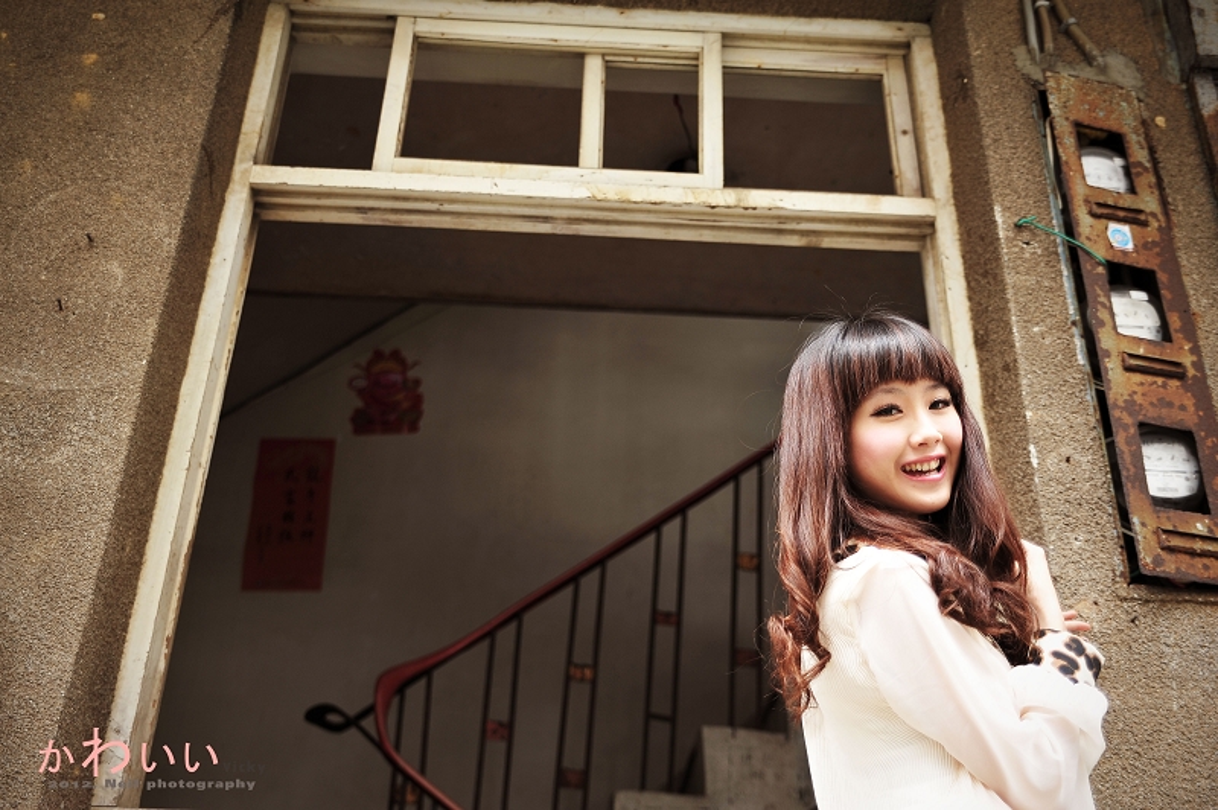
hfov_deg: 48.5
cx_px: 609
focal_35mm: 40
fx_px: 1352
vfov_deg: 33.3
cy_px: 405
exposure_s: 1/125
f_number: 2.8
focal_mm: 40
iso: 200
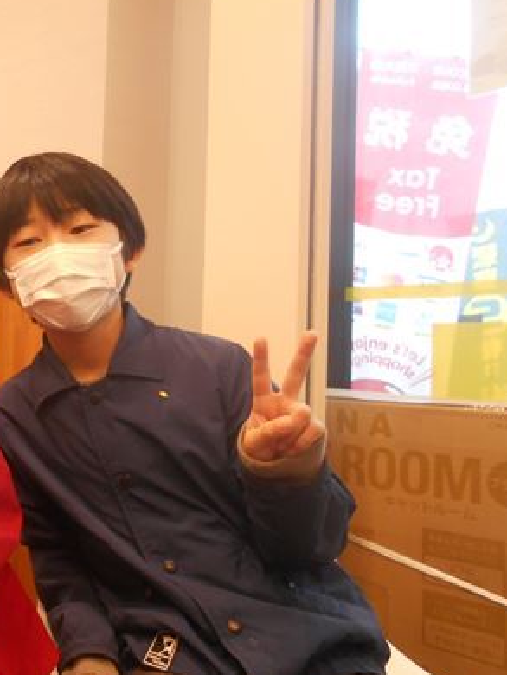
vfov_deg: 46.7
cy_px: 310
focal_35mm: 40
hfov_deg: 33.0
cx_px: 0
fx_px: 780
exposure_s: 1/30
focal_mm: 4.6
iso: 220
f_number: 3.2
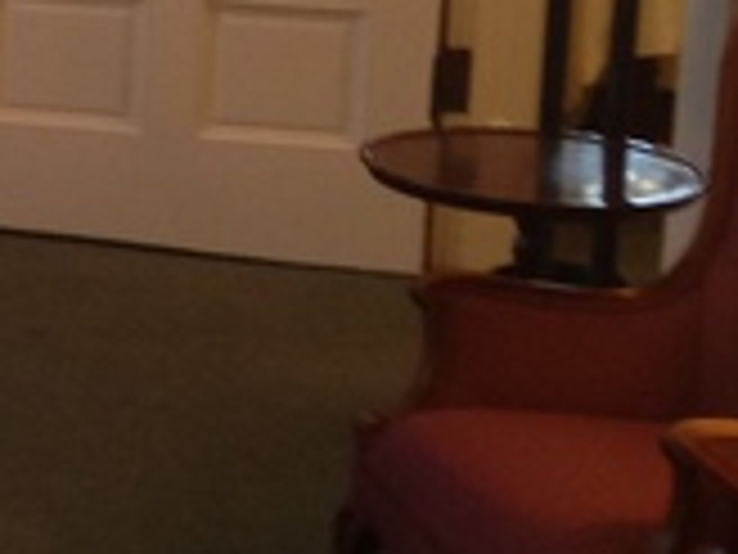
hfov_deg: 11.1
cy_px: -126
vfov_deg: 9.1
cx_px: -756
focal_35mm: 161
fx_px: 3432
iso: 100
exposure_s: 1/20
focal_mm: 4.12
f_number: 2.4
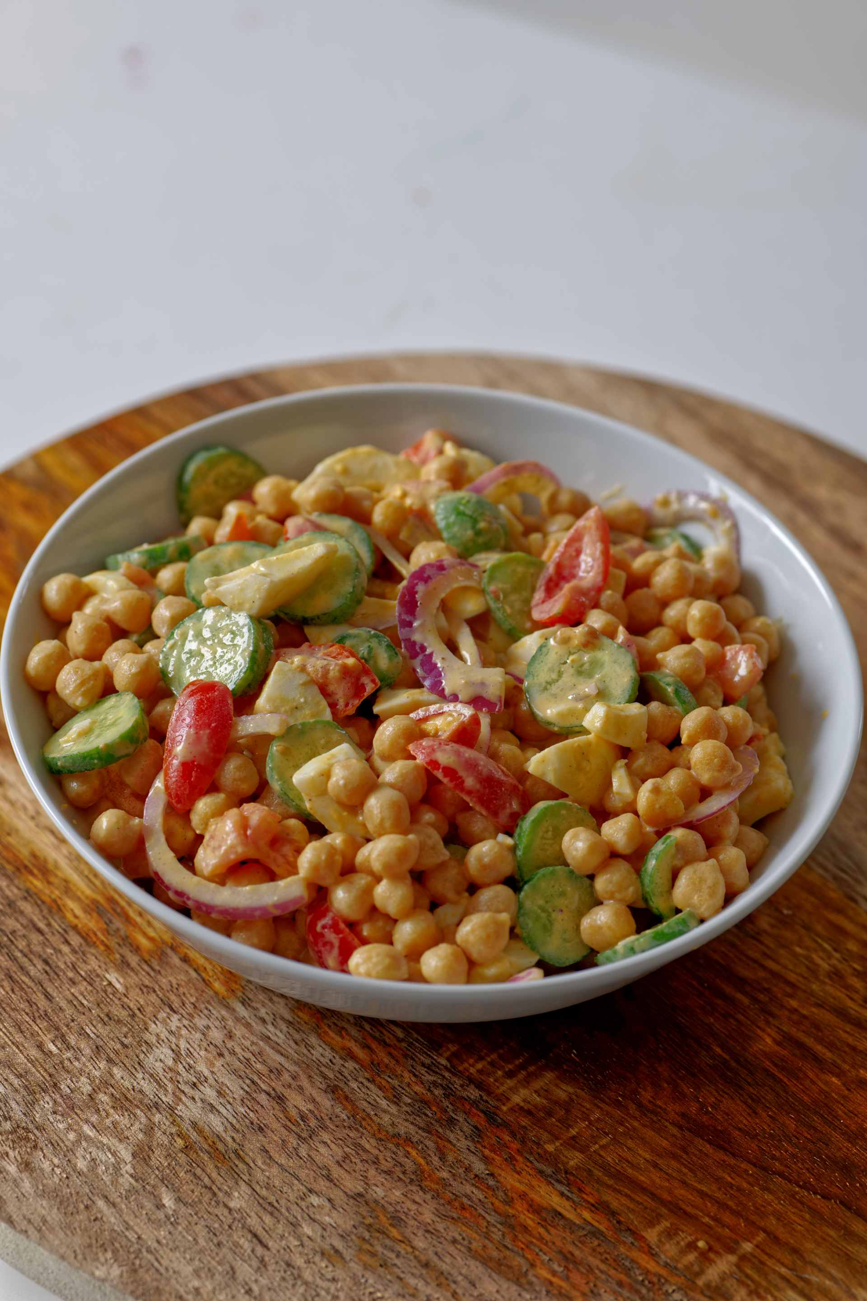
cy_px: 650
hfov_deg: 16.1
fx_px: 3070
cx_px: 434
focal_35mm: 85
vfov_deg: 23.9
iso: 160
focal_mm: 85
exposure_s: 1/50
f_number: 5
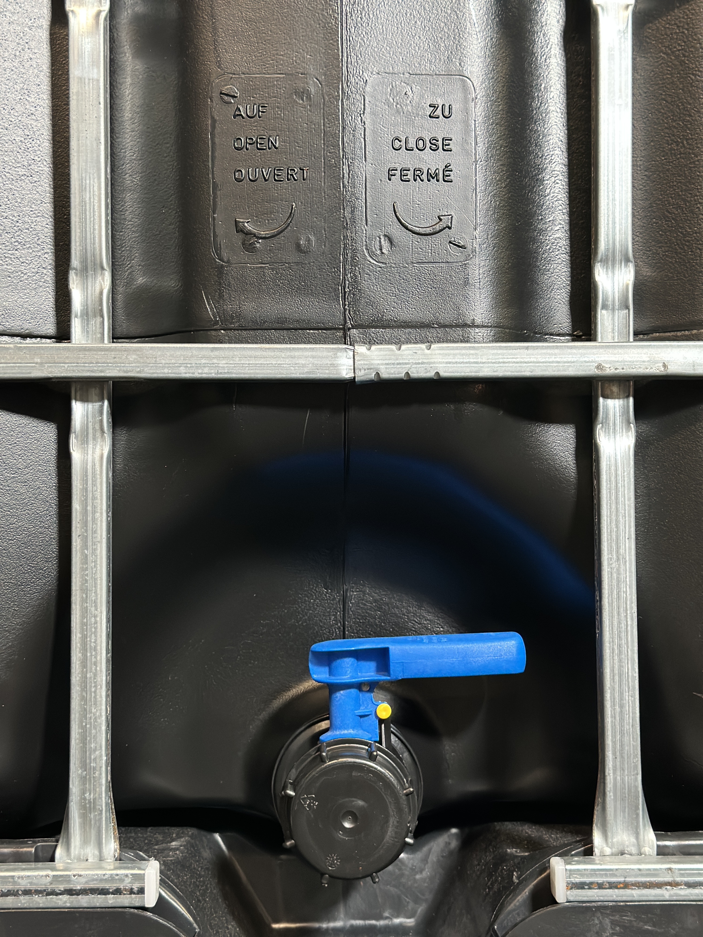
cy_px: 468
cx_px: 352
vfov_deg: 39.7
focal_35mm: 48
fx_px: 1300
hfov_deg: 30.3
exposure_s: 1/33
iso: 400
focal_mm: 6.86
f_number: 1.78
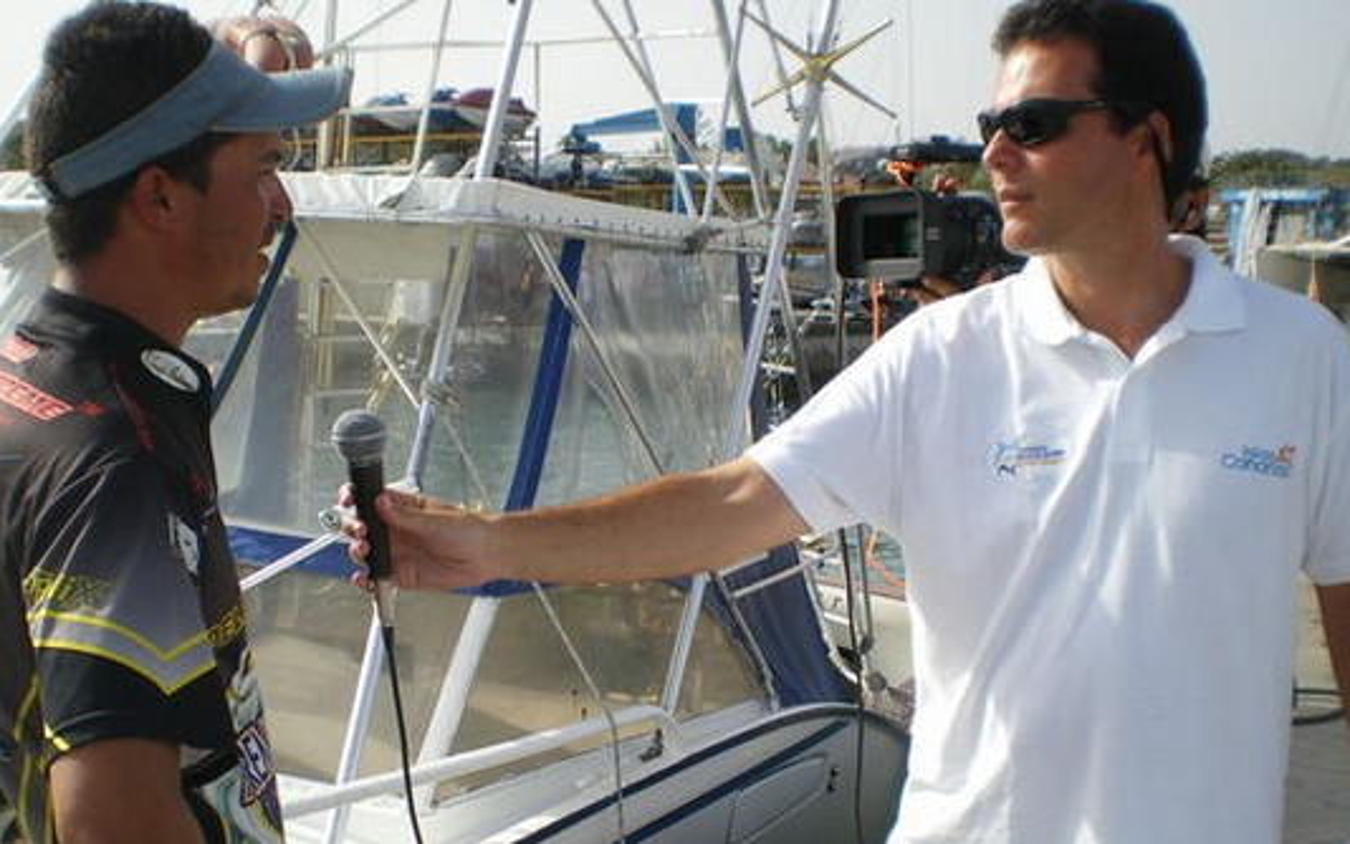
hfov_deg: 44.3
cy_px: 536
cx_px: 629
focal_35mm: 45
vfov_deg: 28.5
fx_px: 1656
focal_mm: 6.3
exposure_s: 1/320
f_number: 4.6
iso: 50
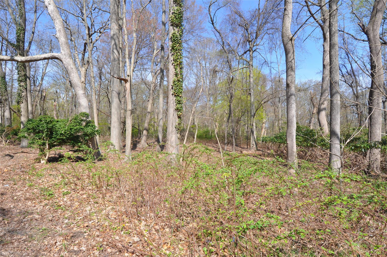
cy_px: 128
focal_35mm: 18
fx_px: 193
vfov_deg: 67.2
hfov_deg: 90.1
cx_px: 194
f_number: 9
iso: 200
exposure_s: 1/320
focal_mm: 12
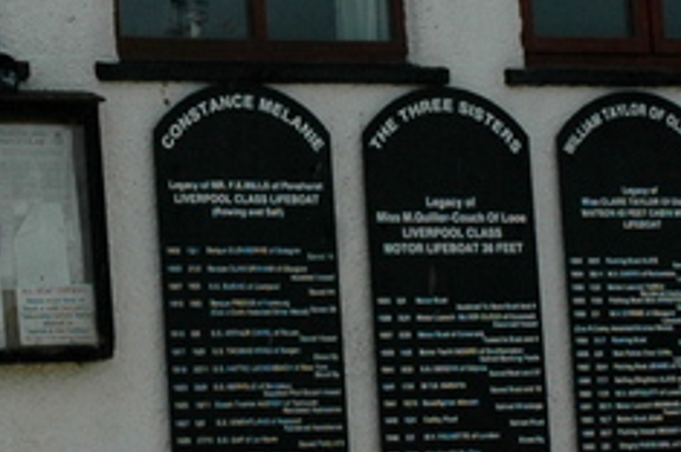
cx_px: 191
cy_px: 51
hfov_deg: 9.3
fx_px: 4194
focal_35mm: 222
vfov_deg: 6.2
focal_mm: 34
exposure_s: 1/500
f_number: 11
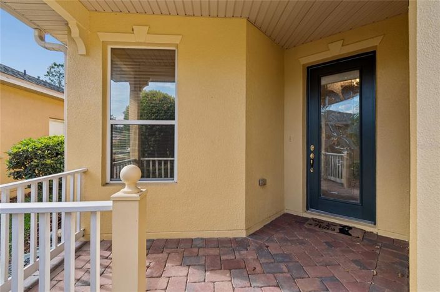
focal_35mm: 15
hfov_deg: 100.4
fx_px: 183
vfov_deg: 77.2
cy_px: 146
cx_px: 220
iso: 100
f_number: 7.1
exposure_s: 1/100
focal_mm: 10
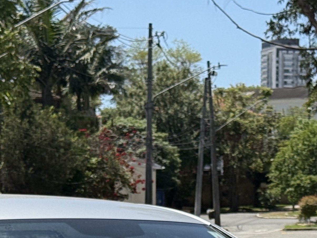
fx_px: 1475
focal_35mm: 161
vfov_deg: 9.0
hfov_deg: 12.3
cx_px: 152
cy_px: 370
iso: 80
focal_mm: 6.76
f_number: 1.78
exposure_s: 1/5587
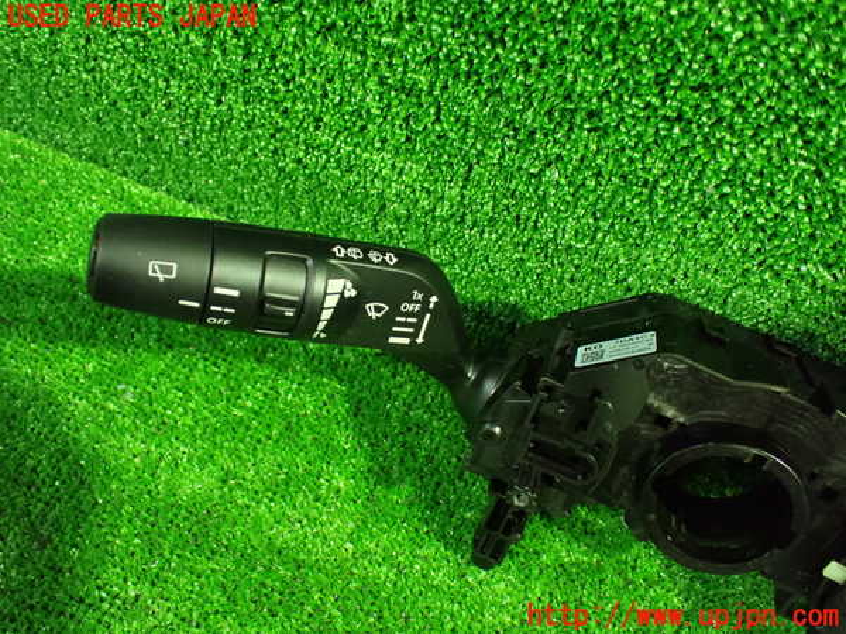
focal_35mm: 30
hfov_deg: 60.0
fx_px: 733
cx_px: 423
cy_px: 317
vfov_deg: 46.8
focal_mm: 5.4
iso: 1250
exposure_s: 1/30
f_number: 2.3
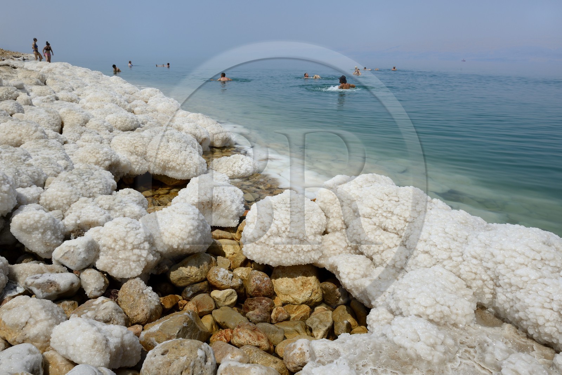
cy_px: 188
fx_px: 375
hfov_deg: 73.8
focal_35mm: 24
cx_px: 281
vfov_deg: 53.1
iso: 100
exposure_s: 1/160
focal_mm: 24
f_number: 14
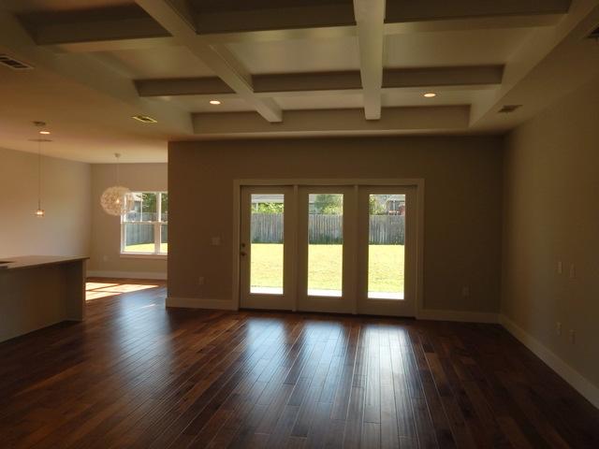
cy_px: 224
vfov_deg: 54.9
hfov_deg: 69.4
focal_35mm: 25
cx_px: 300
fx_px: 433
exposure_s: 1/400
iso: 125
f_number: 3.1
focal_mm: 4.5
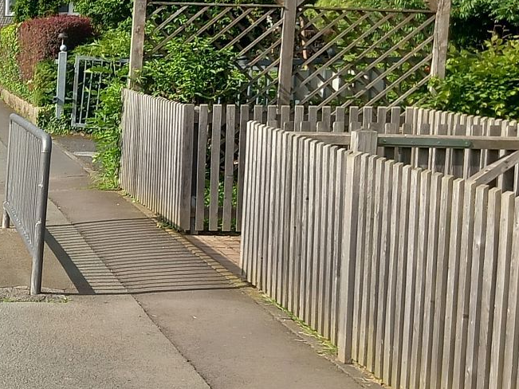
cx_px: -207
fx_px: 1244
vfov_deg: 17.8
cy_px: 217
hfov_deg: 20.8
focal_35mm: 83
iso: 20
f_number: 1.8
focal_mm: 4
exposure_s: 1/386
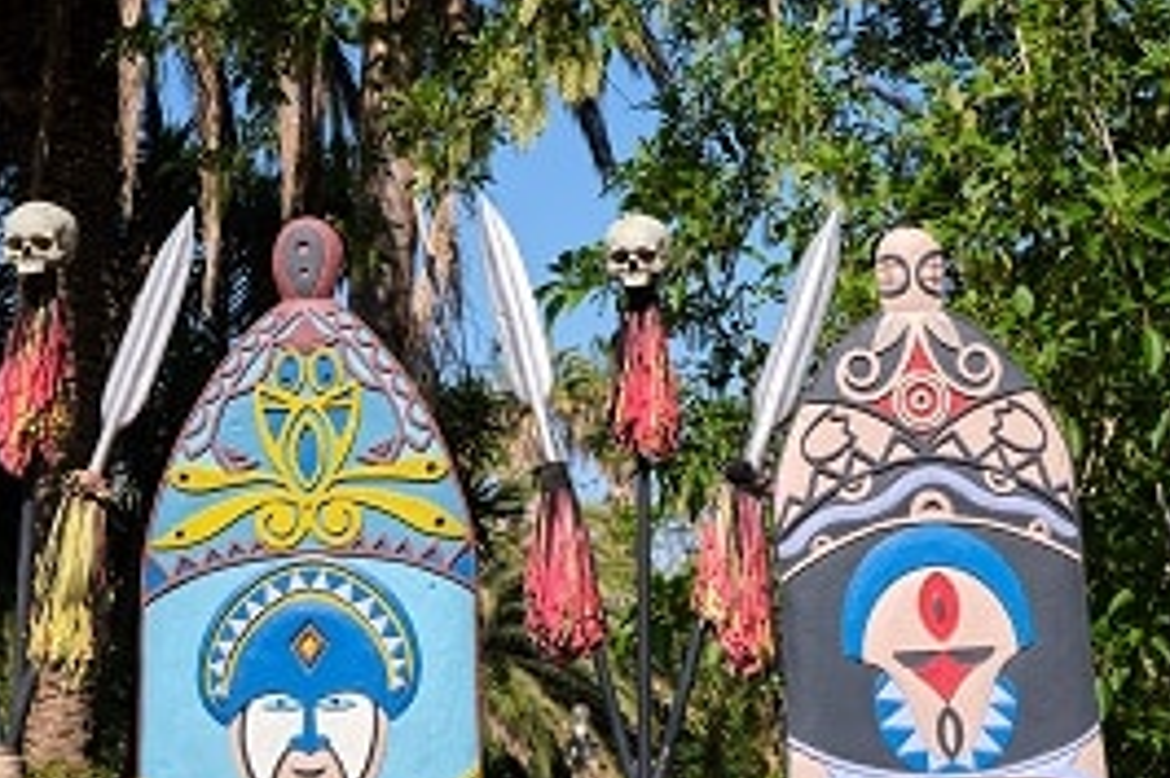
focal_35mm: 61
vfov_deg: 22.1
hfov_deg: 32.9
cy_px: 242
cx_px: 642
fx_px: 1981
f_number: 8
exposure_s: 1/500
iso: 320
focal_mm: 18
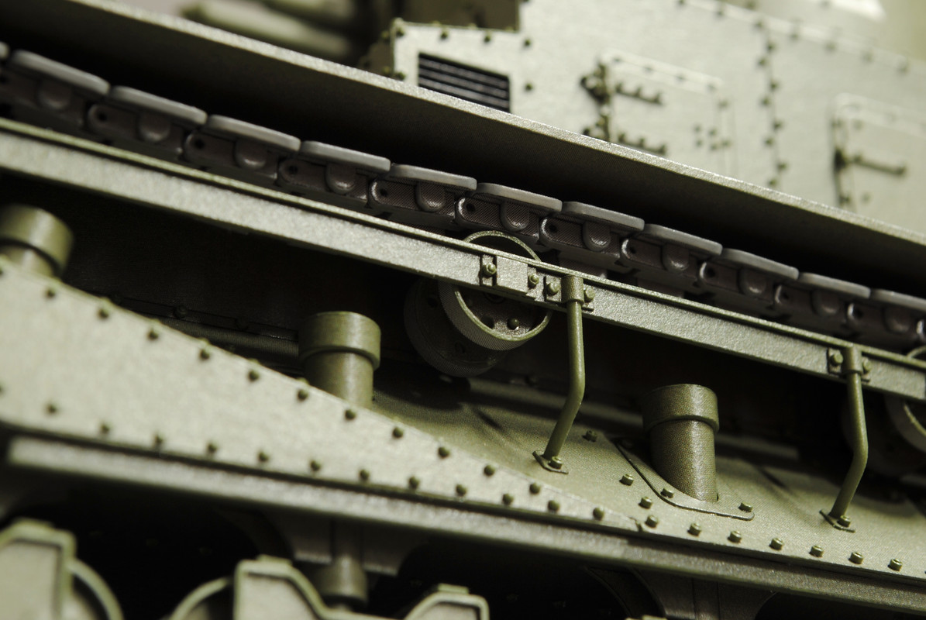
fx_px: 2125
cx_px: 463
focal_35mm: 82
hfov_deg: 24.6
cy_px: 310
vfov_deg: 16.6
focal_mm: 55
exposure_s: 1.6
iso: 100
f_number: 11
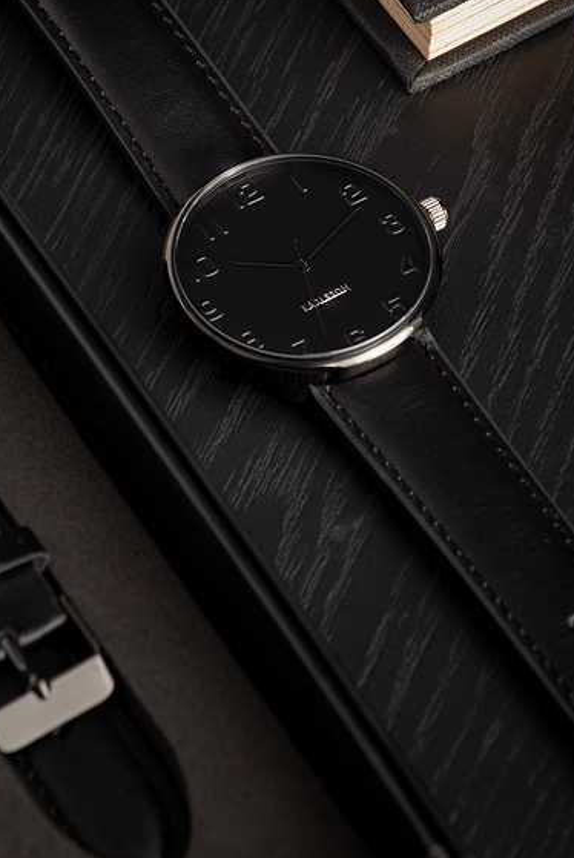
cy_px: 288
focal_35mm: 310
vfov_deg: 6.6
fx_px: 7395
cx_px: 206
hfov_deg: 4.4
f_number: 13
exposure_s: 1/125
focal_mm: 200
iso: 50
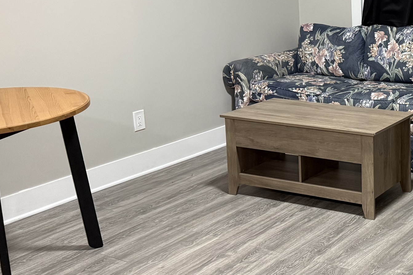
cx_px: 413
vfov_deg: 23.6
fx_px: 654
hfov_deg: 32.3
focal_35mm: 57
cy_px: 79
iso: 400
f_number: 1.78
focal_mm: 6.76
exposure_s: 1/60
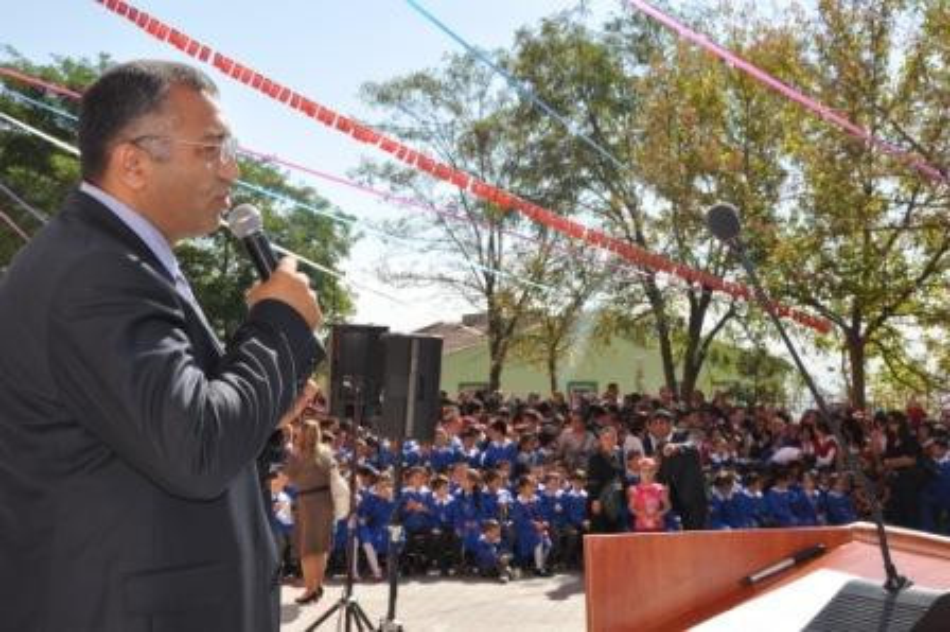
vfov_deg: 26.4
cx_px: 475
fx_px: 1345
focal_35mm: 51
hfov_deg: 38.9
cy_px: 316
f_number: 10
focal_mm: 34
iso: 200
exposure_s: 1/200
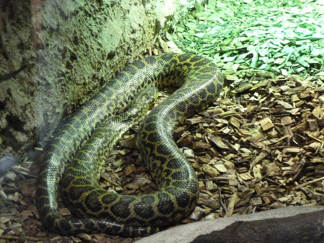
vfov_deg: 10.7
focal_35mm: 138
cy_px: 121
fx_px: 1292
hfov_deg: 14.3
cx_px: 162
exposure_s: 1/15
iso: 1250
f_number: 4.5
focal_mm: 22.5
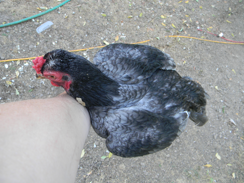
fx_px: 197
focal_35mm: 28
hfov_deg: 63.4
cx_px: 122
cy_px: 92
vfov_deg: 49.7
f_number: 3.5
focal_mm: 5
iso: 143
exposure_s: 1/30
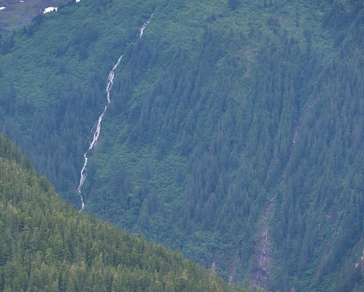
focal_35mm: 221
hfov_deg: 8.7
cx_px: 125
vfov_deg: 7.0
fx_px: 2382
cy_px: 135
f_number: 4.8
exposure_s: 1/250
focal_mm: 122
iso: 110
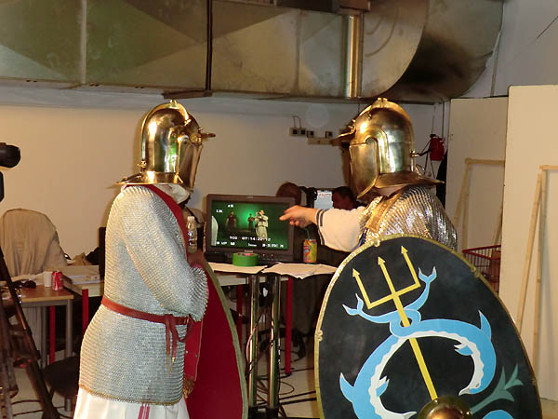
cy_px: 210
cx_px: 279
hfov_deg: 40.4
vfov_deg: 30.9
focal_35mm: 47
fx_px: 758
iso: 400
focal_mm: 8.4
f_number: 4
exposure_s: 1/25
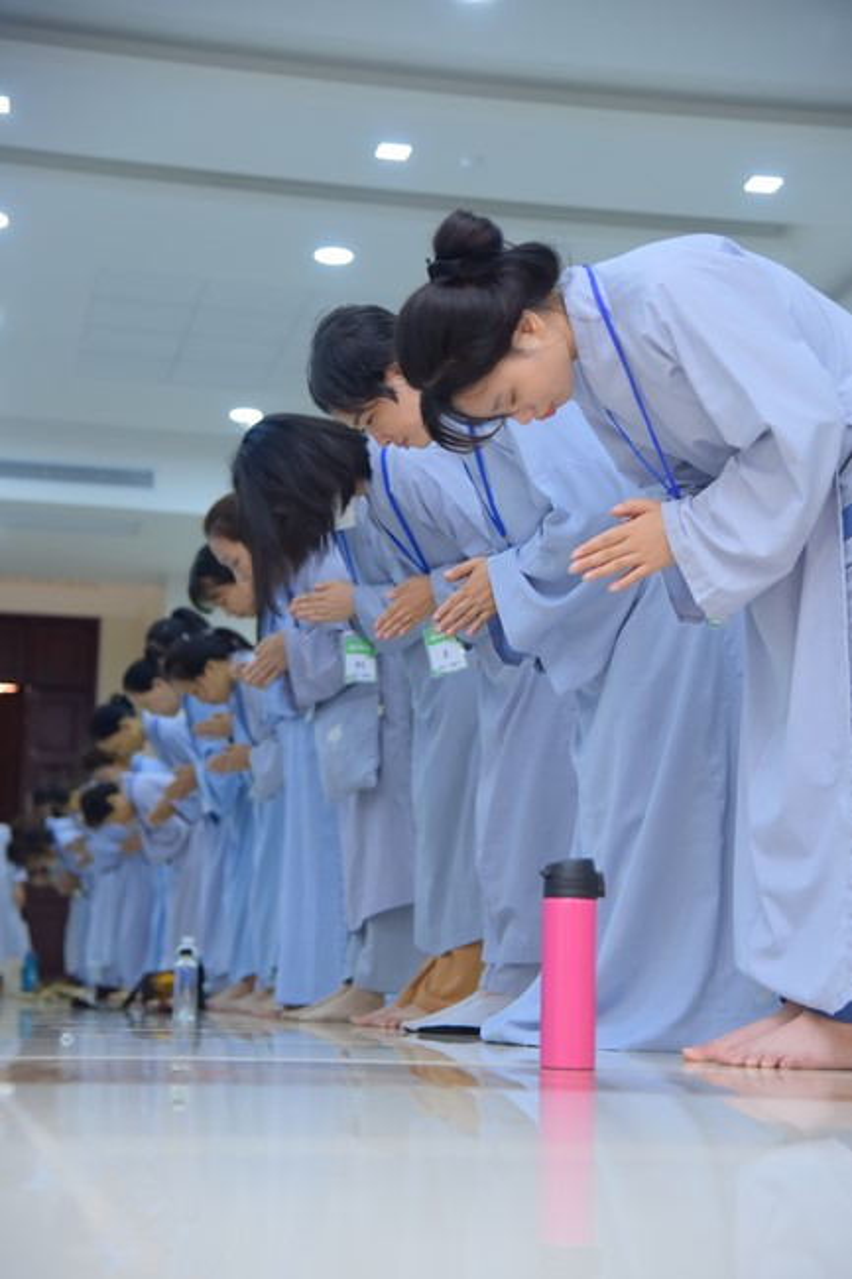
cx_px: 426
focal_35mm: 66
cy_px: 640
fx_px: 2344
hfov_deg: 20.6
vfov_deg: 30.5
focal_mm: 66
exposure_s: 1/125
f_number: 4.5
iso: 1000
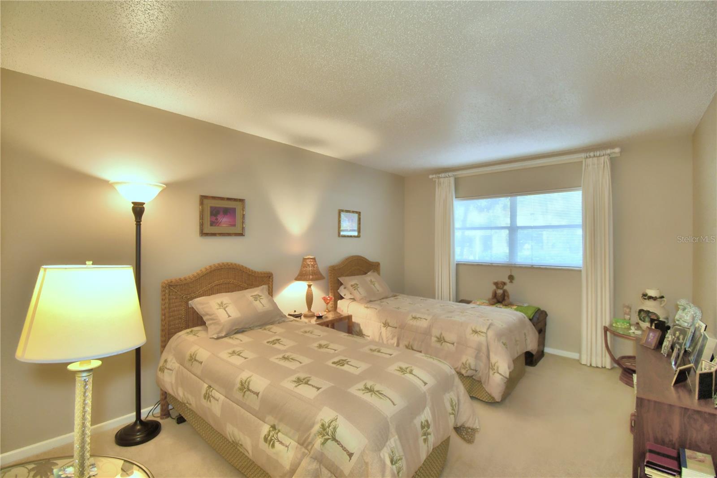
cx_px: 358
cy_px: 239
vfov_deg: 77.3
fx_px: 299
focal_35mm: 15
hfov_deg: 100.4
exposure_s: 1/30
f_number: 4.5
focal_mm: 10
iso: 400
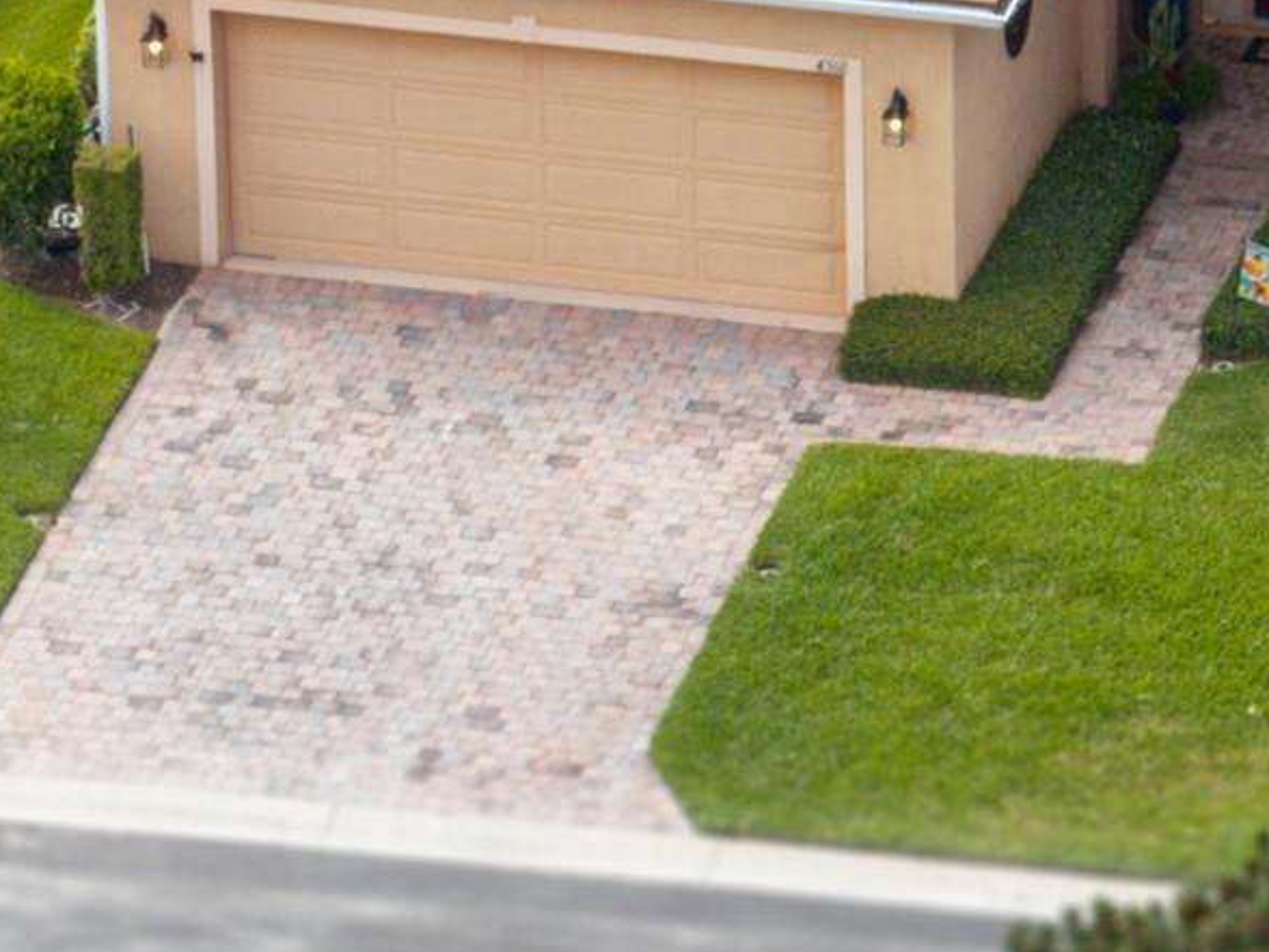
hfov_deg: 4.5
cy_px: -316
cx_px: 1165
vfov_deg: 3.4
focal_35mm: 438
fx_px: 16057
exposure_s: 1/100
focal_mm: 29.85
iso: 100
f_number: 4.4
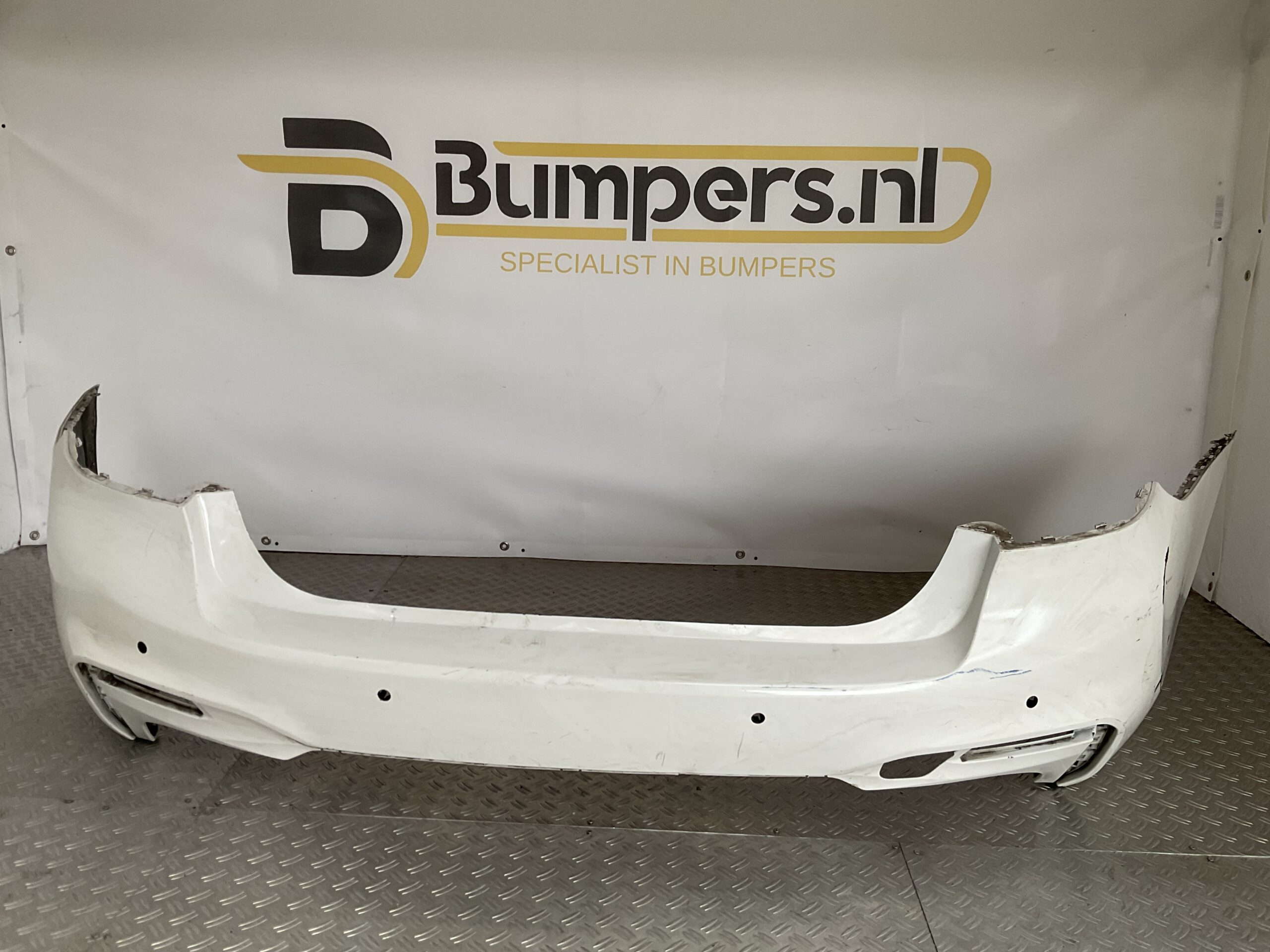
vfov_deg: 48.2
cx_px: 635
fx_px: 1064
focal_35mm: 29
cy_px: 476
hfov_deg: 61.7
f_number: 1.8
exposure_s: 1/60
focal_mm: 3
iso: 40
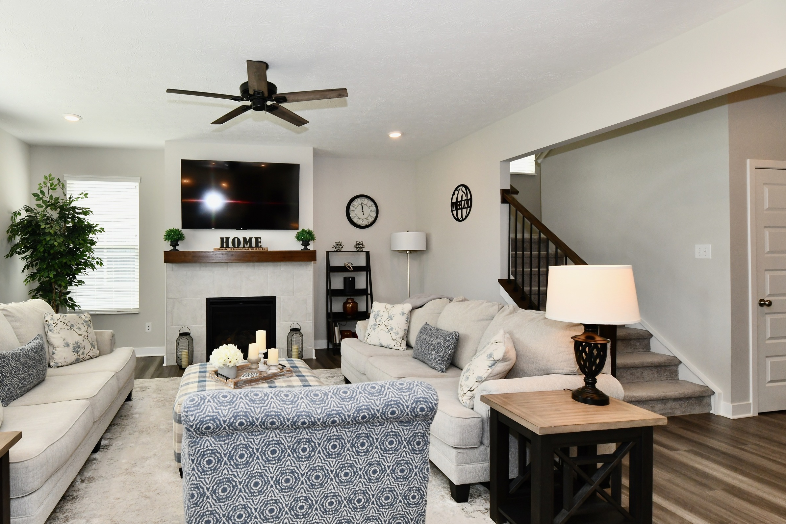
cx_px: 297
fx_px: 393
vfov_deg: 67.4
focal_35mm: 18
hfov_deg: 88.3
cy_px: 265
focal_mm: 14
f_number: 7.1
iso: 640
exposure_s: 1/200
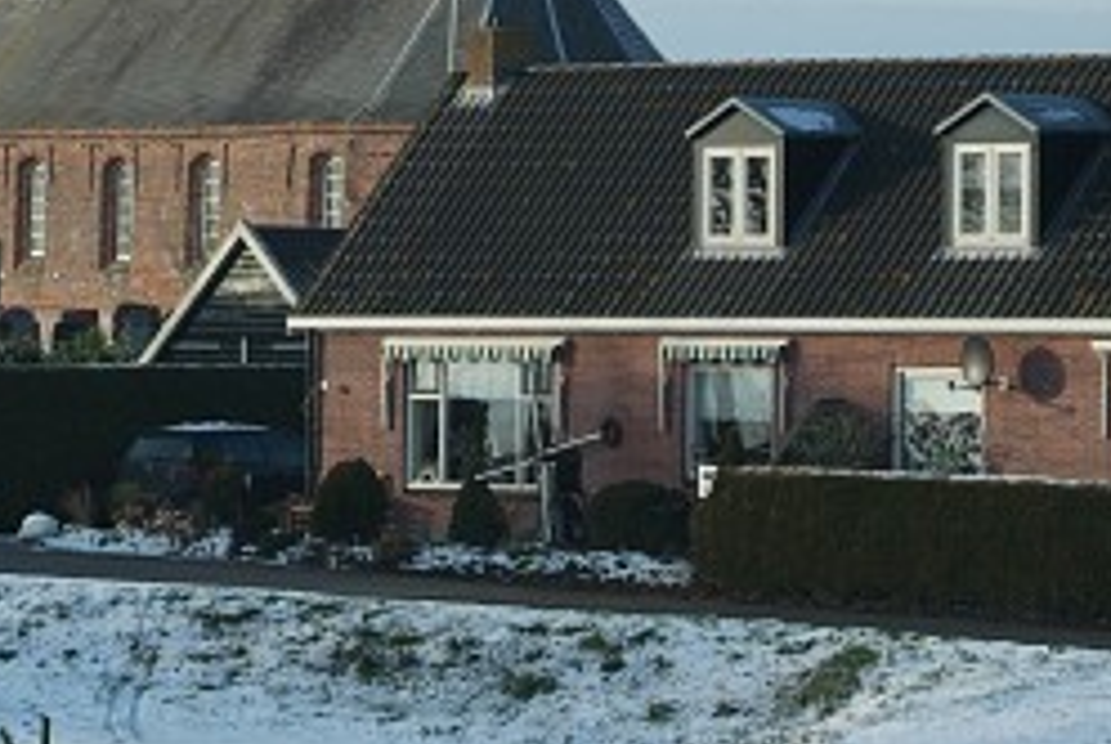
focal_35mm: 245
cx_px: 650
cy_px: 78
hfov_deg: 8.4
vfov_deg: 5.6
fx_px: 7570
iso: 400
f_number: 13
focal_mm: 90
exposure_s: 1/250
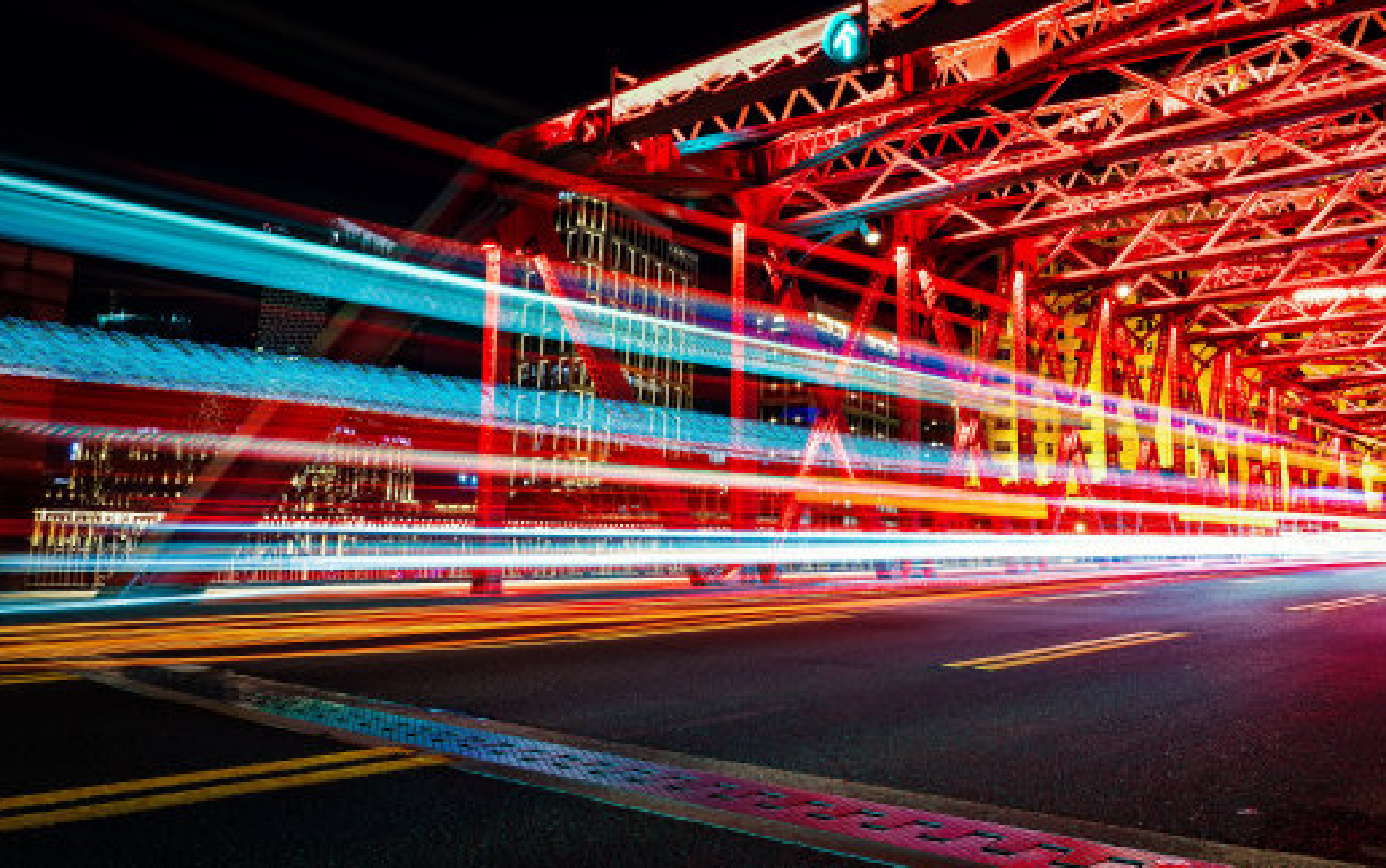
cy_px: 382
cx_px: 803
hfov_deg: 64.2
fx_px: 1096
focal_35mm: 29
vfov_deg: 43.1
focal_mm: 24
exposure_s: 10
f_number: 14
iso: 100
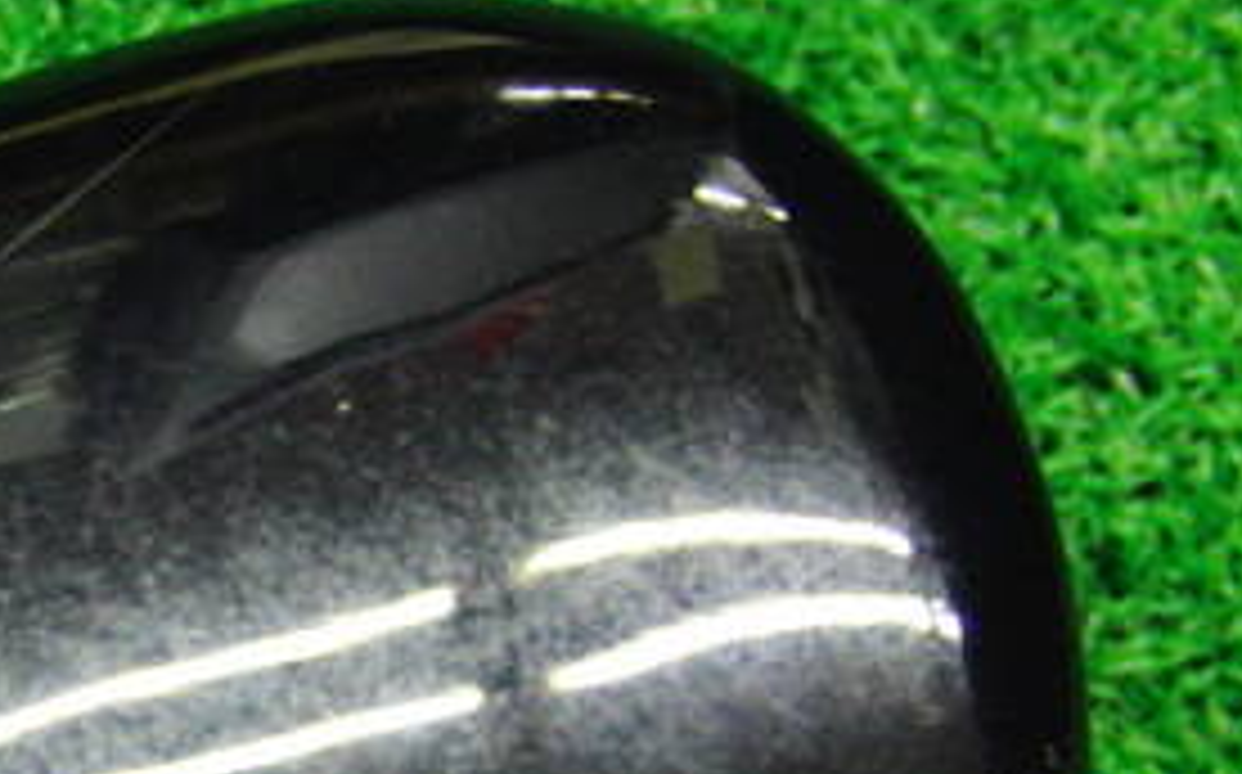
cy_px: 842
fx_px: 3078
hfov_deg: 21.5
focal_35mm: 91
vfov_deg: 14.0
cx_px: -171
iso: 400
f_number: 3.6
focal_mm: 6.42
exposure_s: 1/25
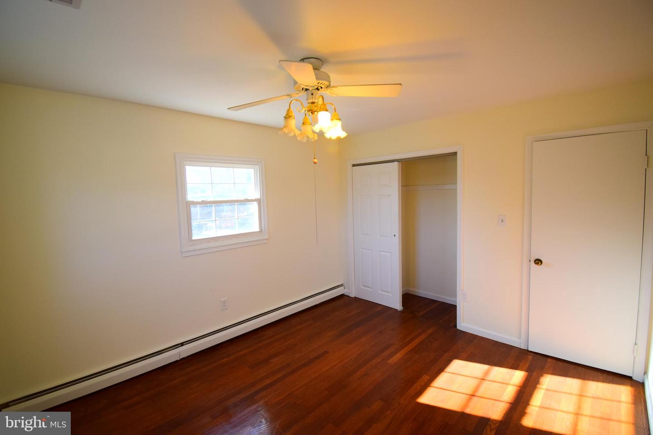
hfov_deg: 100.4
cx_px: 326
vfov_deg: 77.3
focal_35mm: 15
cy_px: 218
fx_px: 272
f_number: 5.6
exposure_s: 1/125
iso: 400
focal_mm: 10
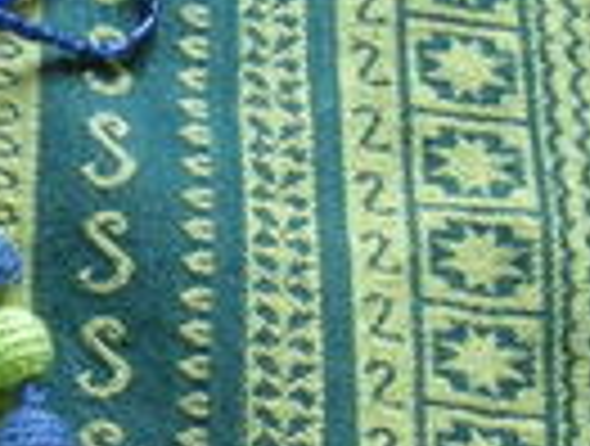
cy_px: 180
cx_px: -189
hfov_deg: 15.5
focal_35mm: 120
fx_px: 2051
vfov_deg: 12.4
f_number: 2.8
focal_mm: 5.7
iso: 400
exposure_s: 1/23
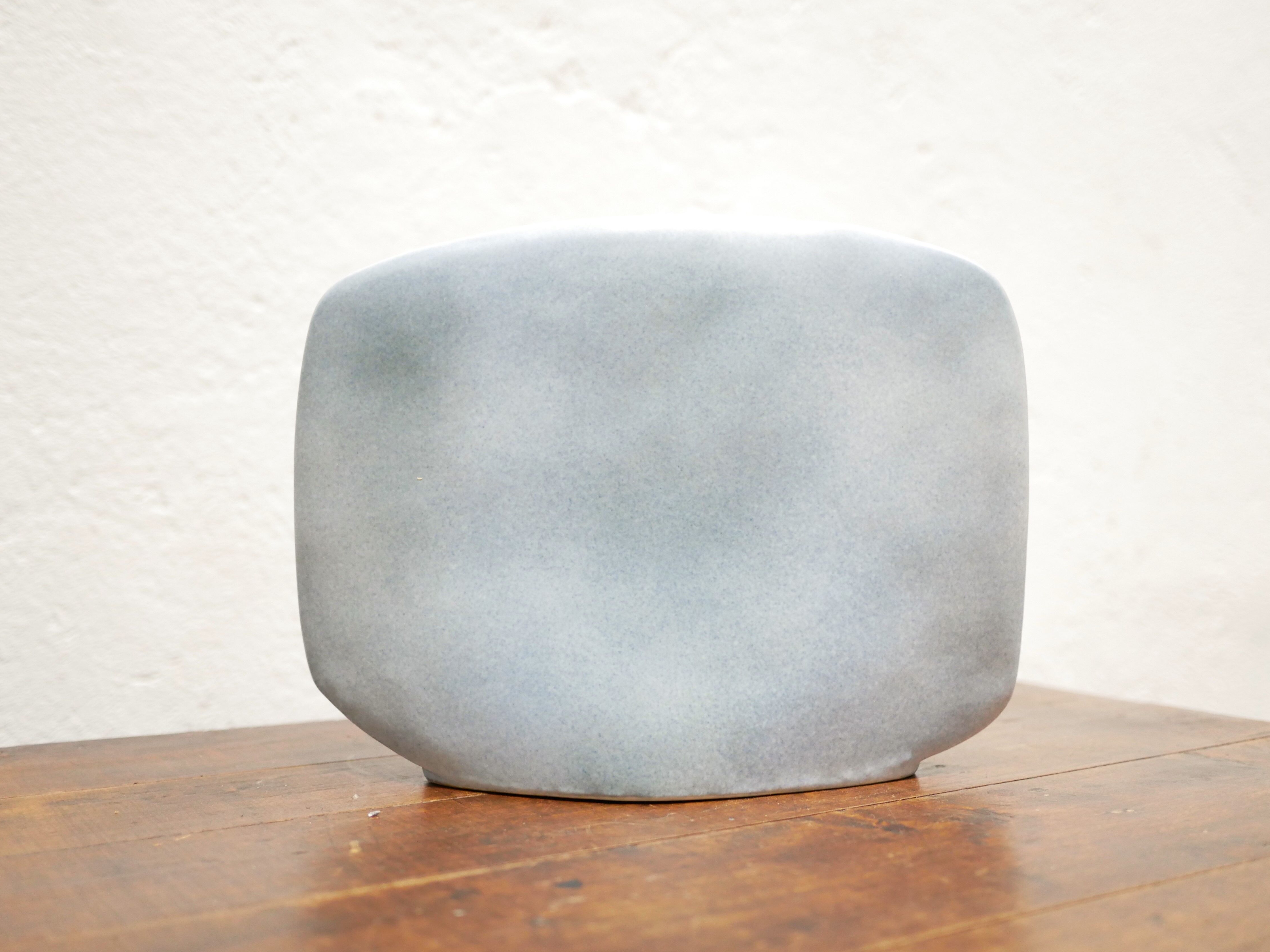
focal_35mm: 41
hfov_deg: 45.8
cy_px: 478
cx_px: 626
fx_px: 1504
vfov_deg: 35.1
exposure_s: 1/60
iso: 1250
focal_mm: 20
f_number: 1.7
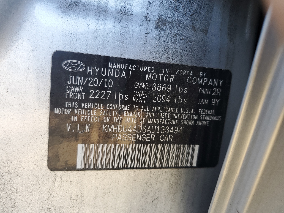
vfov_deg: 53.1
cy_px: 106
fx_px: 213
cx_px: 142
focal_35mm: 26
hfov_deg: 67.3
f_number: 1.5
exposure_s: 1/175
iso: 50
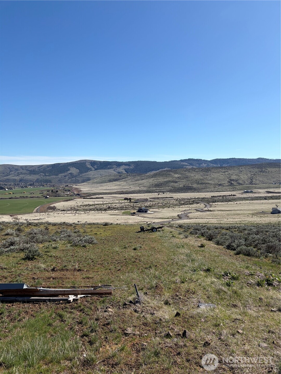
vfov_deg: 67.3
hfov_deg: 53.1
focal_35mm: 26
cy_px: 187
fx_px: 281
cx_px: 140
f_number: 1.6
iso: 50
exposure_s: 1/4329
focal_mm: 5.96
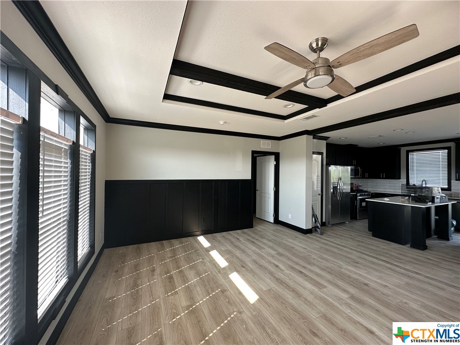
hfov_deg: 102.1
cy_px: 172
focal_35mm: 14
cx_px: 230
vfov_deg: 85.7
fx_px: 186
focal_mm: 2.22
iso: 125
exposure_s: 1/99
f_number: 2.2
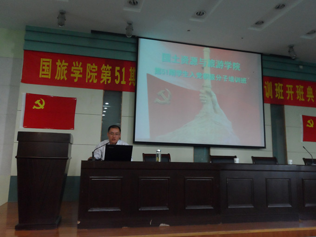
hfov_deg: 63.4
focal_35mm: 28
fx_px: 256
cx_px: 158
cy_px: 118
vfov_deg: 49.7
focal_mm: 4.9
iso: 400
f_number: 3.1
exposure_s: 1/20
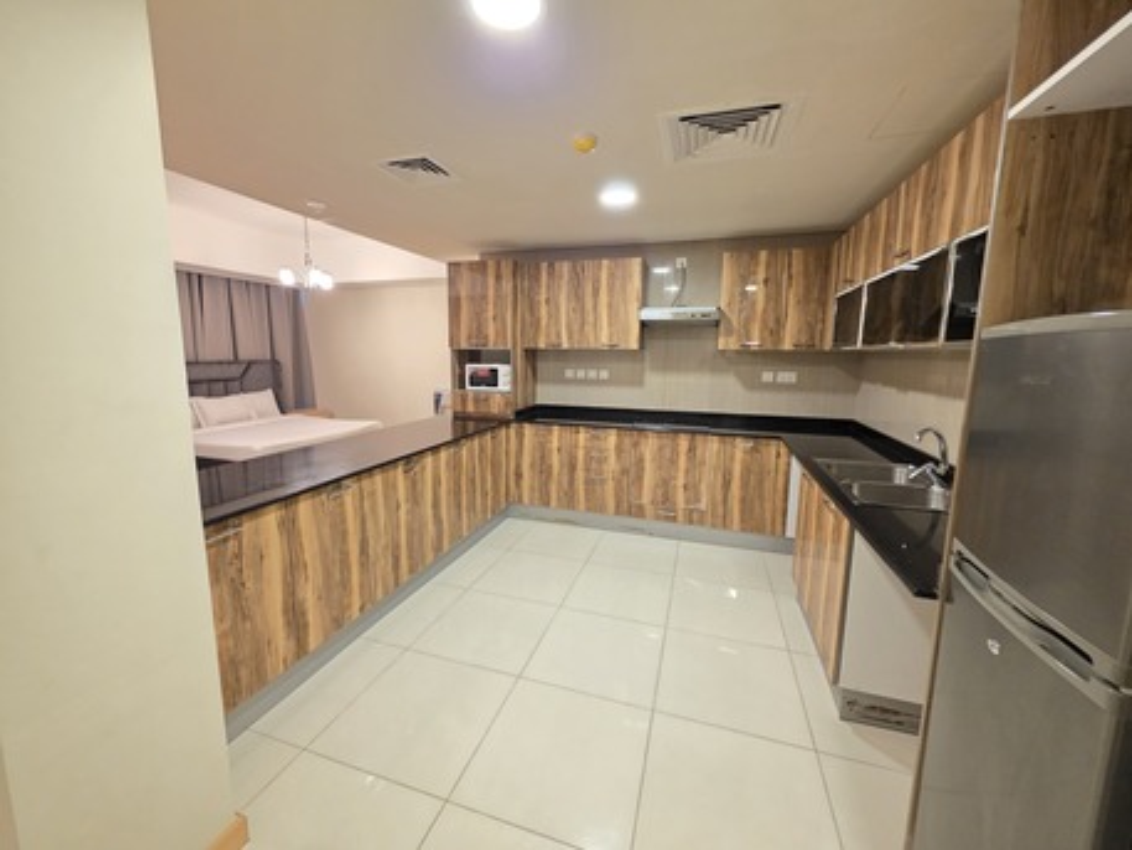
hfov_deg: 106.2
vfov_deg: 89.9
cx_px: 566
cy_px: 425
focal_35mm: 13
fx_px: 425
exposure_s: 1/50
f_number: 1.9
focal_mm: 2.2
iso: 640
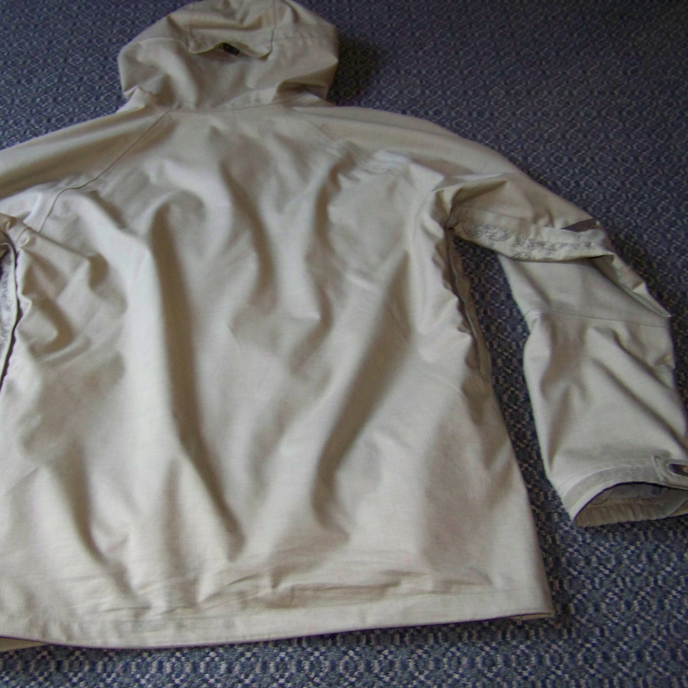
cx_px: 253
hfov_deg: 38.9
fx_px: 967
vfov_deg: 39.2
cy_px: 343
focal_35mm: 43
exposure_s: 1/30
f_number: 2.8
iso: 200
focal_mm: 5.85
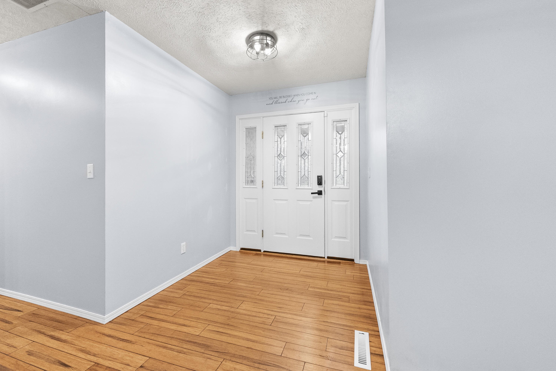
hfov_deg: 104.2
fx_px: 216
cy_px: 186
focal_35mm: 14
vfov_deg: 81.3
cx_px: 278
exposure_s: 1/10
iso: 12800
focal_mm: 14
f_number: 8
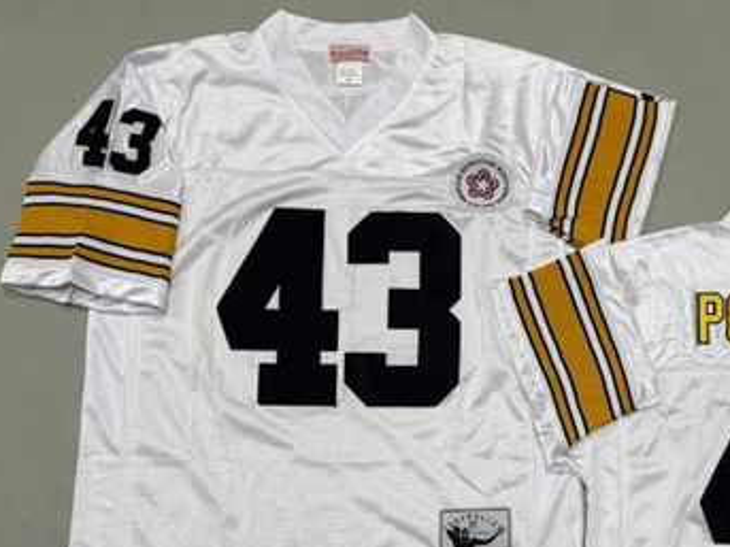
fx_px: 885
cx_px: 592
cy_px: 428
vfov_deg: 33.5
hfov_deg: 42.6
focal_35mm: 42
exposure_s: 1/100
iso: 160
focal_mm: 6.76
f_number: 1.78
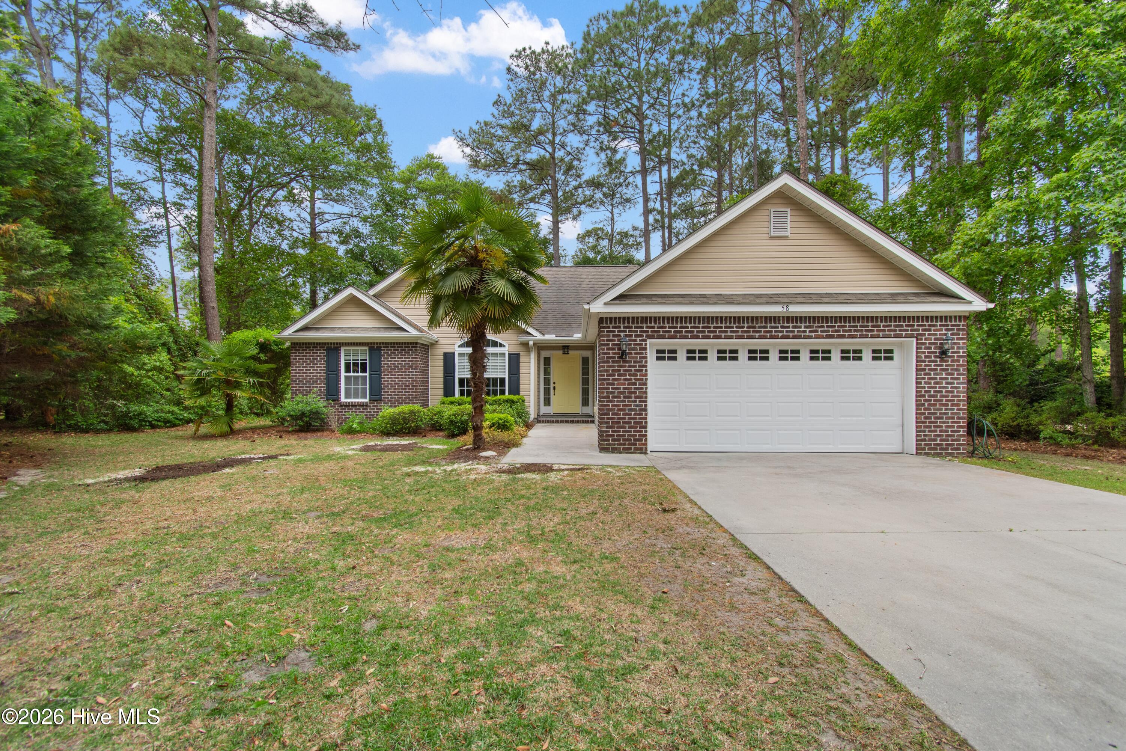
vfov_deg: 77.3
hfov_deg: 100.4
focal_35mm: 15
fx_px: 469
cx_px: 563
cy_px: 376
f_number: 5.6
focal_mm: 10
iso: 100
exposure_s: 1/125
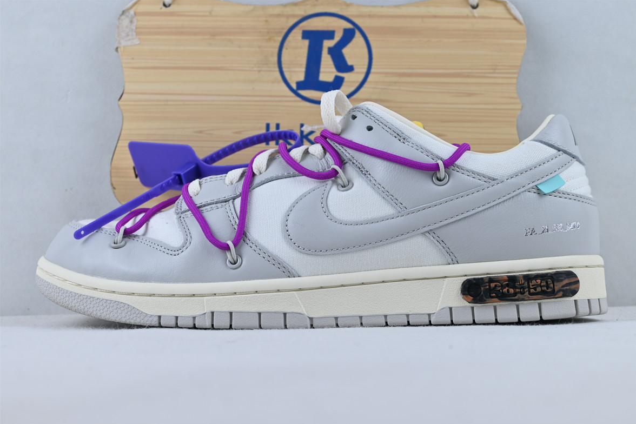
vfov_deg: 27.1
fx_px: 879
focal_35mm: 50
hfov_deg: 39.8
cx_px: 324
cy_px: 215
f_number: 5
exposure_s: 1/80
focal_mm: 32.5
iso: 100
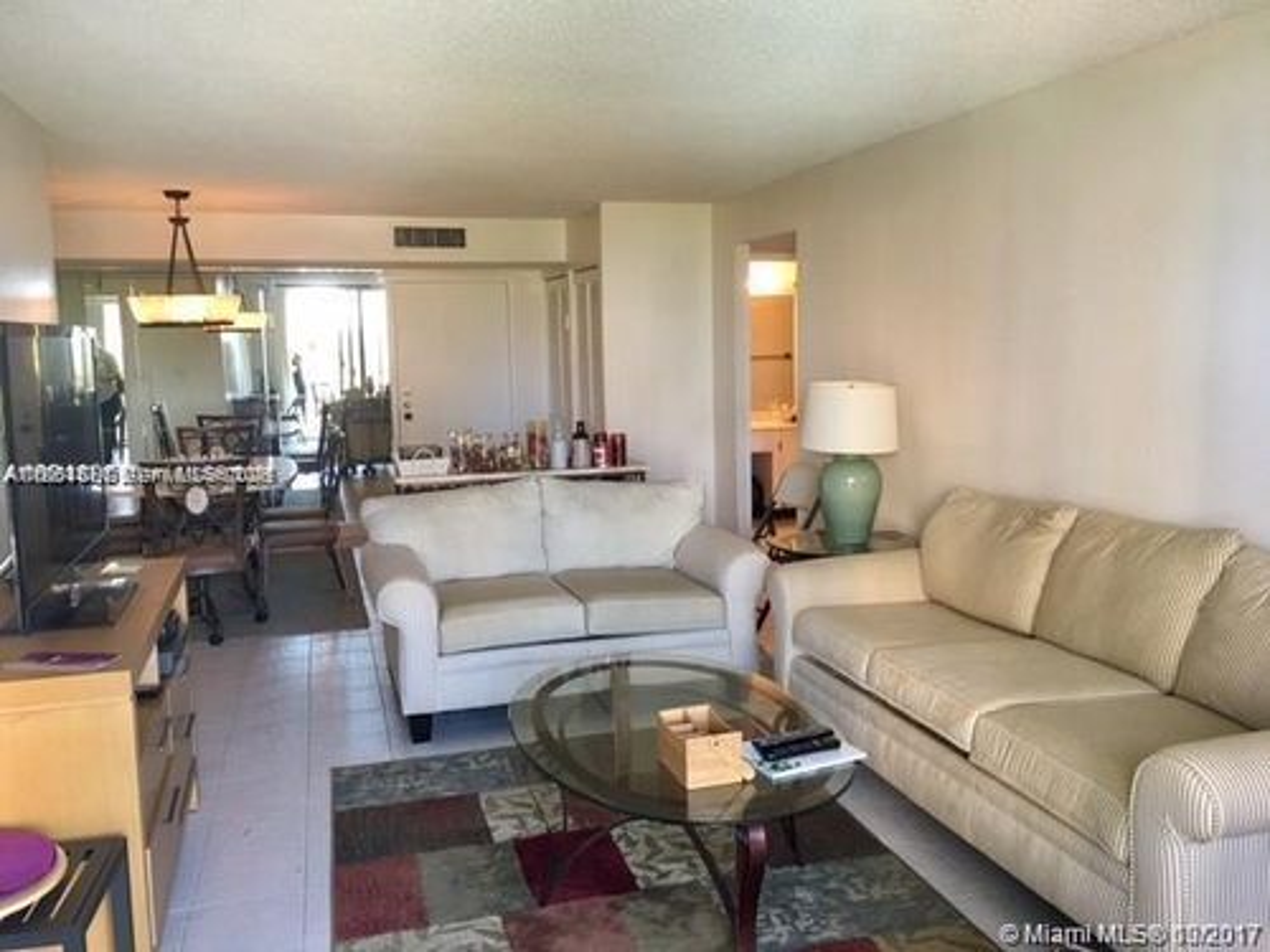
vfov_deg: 48.2
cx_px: 635
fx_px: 1064
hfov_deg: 61.7
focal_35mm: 29
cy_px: 476
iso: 40
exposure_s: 1/15
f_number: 2.2
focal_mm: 4.15
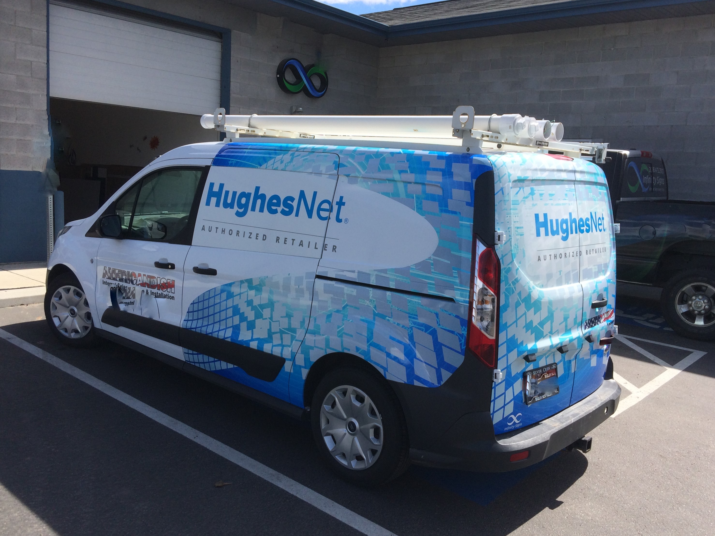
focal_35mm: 29
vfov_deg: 48.2
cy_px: 268
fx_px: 599
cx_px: 358
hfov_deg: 61.7
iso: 32
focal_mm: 4.15
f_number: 2.2
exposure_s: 1/1709
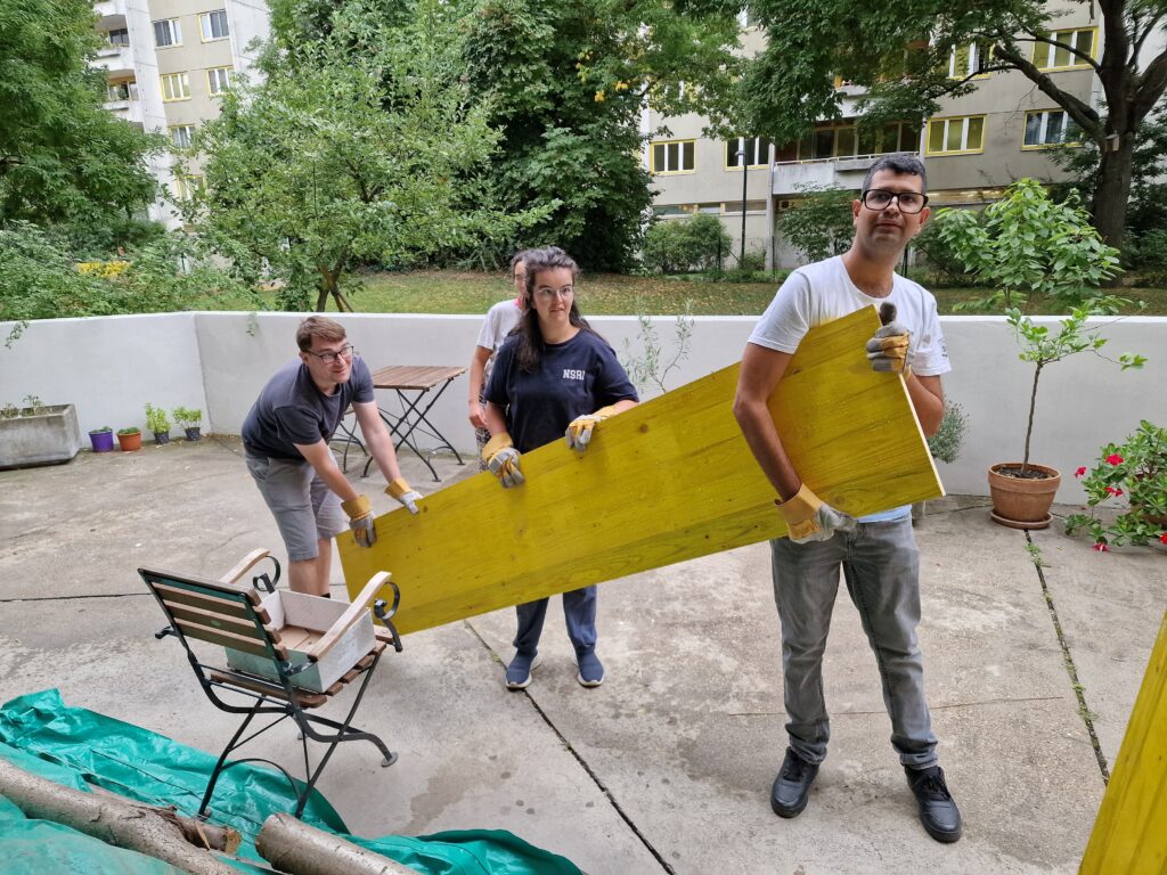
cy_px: 438
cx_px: 584
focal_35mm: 23
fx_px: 775
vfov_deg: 58.9
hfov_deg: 73.9
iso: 100
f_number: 1.8
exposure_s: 1/180
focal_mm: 6.4
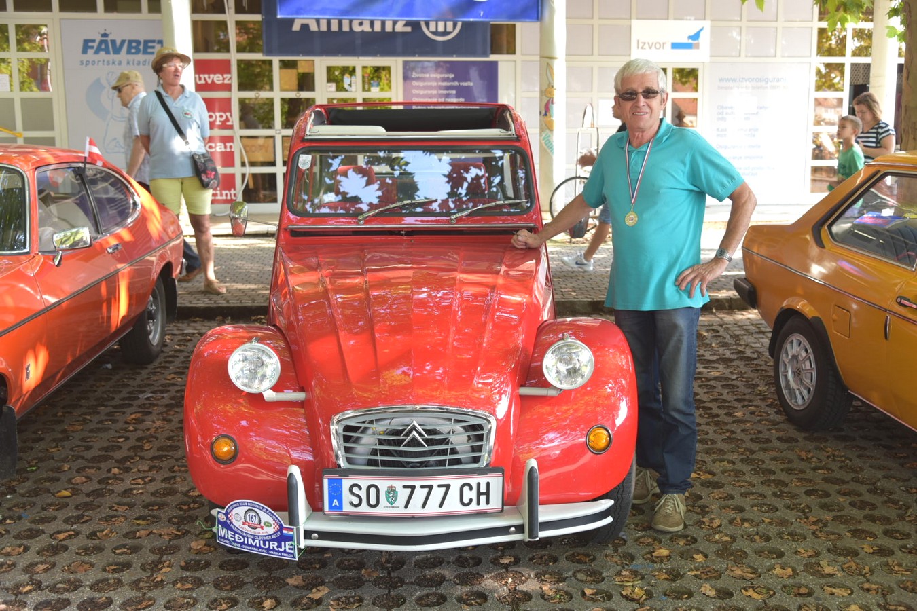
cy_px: 306
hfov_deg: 50.7
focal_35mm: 38
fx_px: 968
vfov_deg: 35.1
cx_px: 458
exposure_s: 1/80
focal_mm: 38
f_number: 4.5
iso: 400
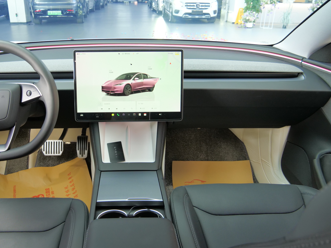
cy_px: 117
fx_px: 287
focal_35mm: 30
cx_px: 129
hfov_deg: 59.4
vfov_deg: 46.8
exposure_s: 1/15
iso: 1000
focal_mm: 12
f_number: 3.5
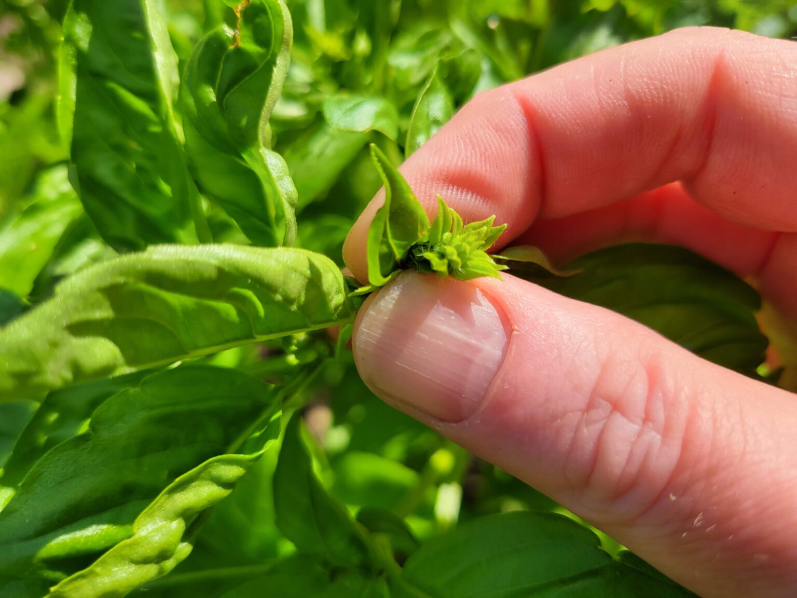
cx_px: 398
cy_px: 299
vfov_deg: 53.1
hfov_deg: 67.3
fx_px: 599
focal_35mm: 26
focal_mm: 5.4
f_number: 1.8
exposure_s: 1/1488
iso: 40
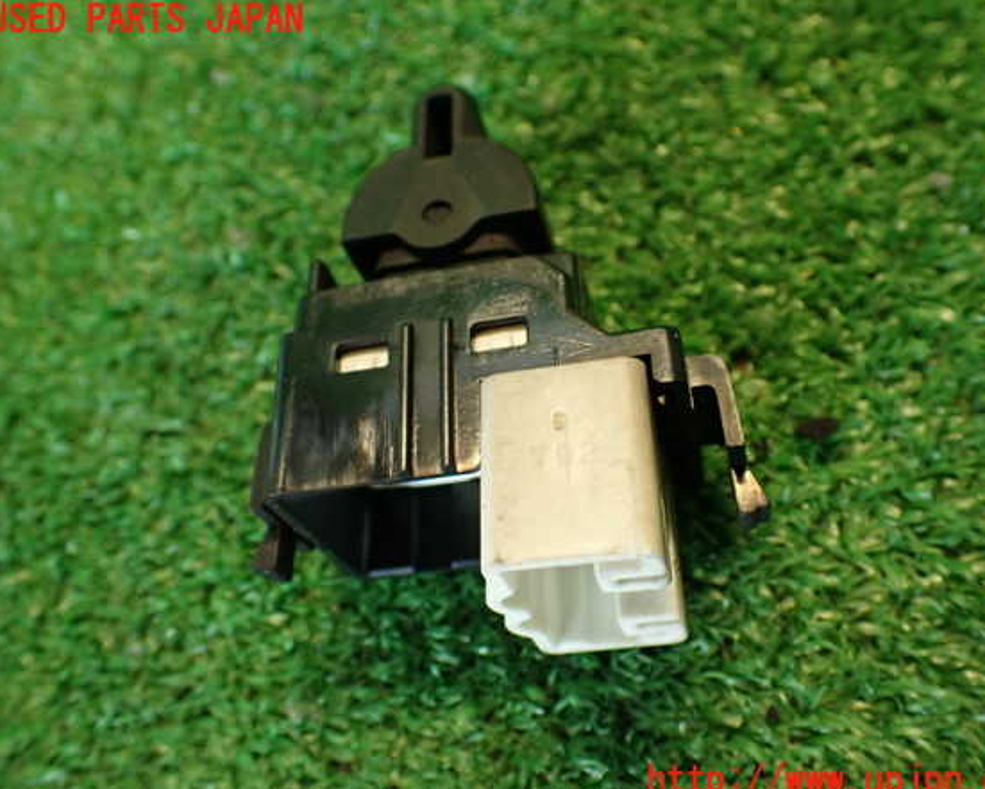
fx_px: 991
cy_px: 401
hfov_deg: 52.8
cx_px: 515
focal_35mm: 34
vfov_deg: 43.4
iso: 250
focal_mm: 5.79
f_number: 2.4
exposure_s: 1/30
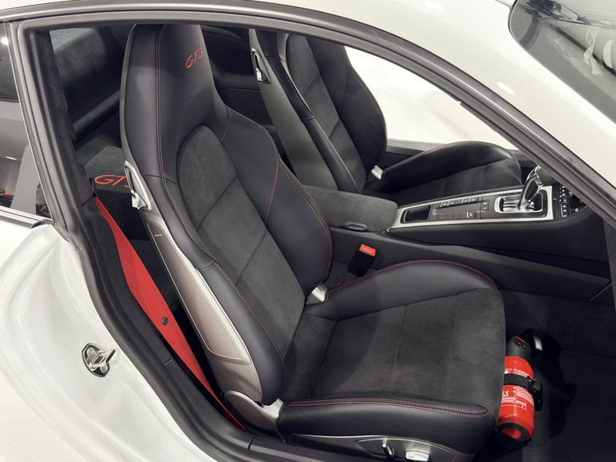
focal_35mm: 35
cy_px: 231
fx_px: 623
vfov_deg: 40.7
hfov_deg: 52.6
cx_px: 308
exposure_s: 1/60
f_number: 1.78
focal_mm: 6.76
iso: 100
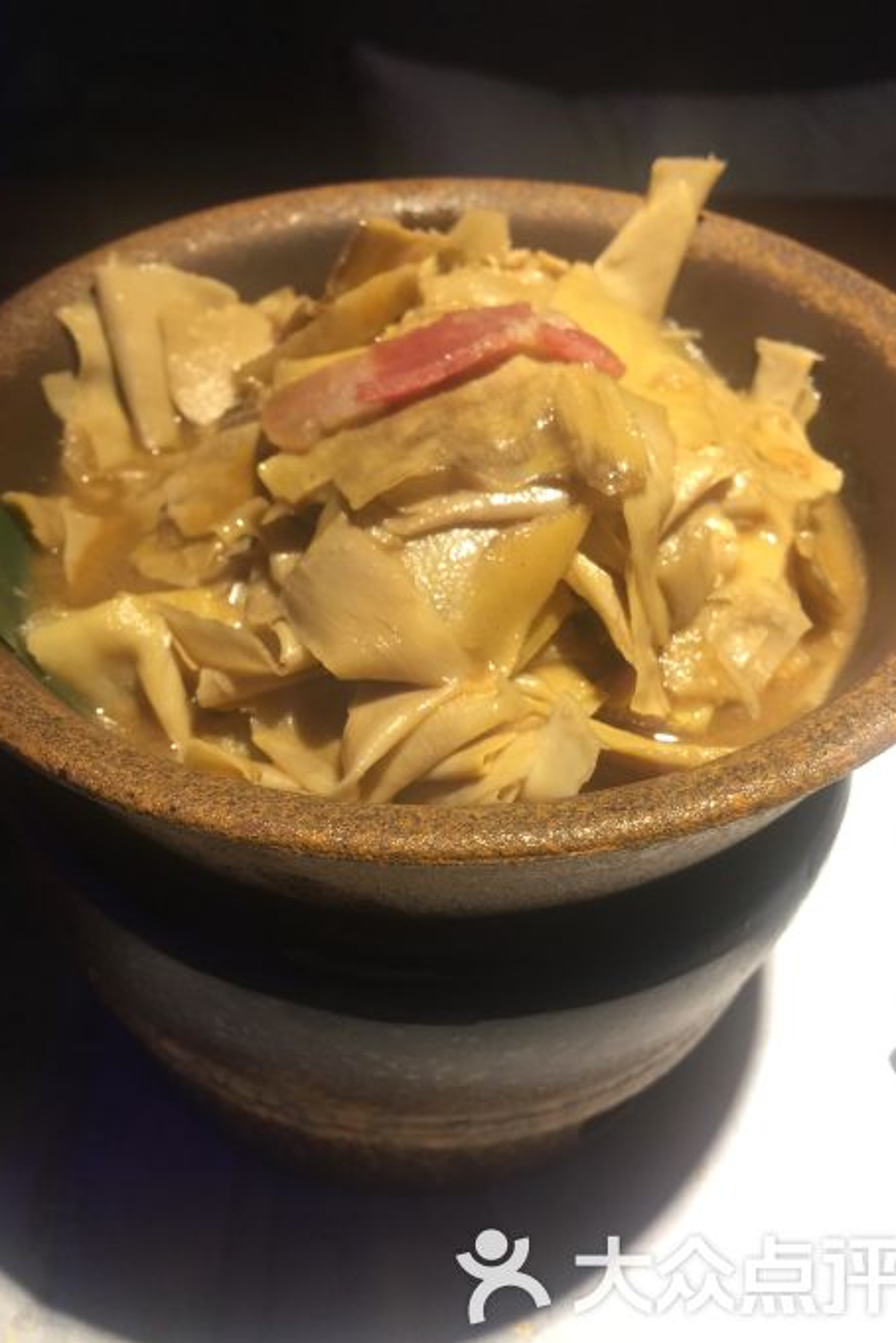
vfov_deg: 60.3
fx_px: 1157
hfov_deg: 42.3
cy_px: 688
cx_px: 433
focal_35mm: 31
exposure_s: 1/33
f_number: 2.2
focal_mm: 4.15
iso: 64
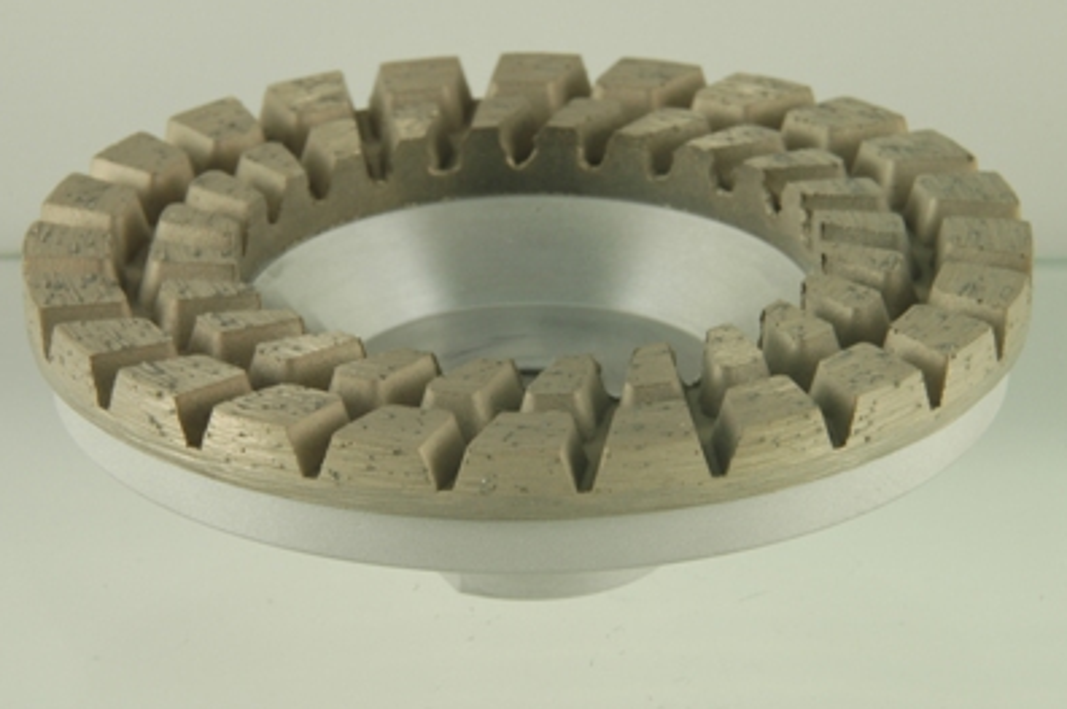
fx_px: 11219
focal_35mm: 379
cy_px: 288
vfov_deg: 3.6
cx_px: 525
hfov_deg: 5.4
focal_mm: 200
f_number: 25
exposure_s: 2.5
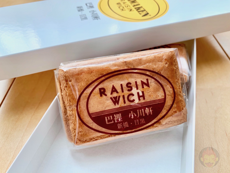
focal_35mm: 26
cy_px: 86
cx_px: 115
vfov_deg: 53.1
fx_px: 173
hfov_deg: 67.3
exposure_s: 1/122
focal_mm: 4.25
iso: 32
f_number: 1.8
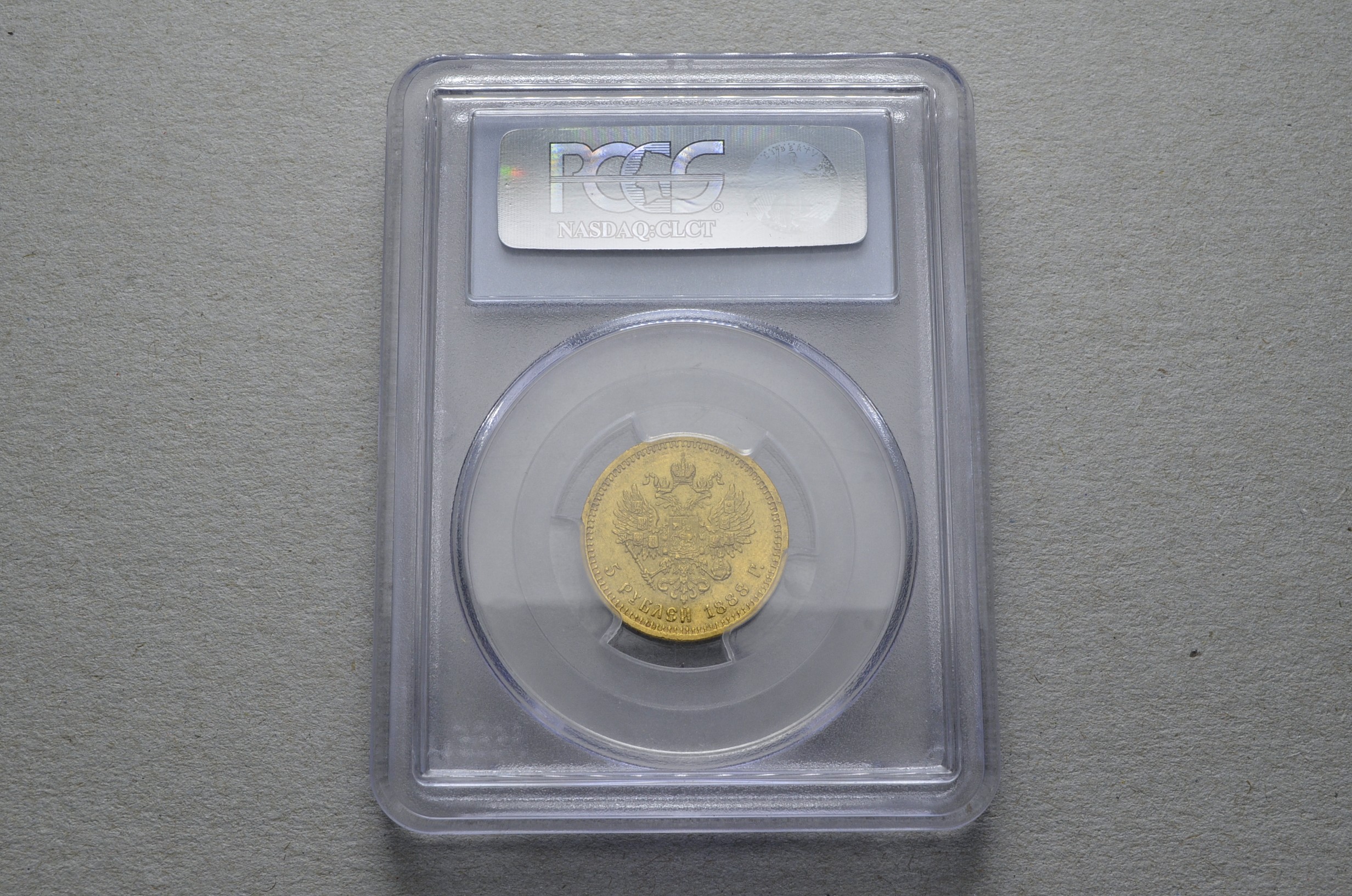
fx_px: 1799
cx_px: 676
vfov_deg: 28.0
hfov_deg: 41.2
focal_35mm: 48
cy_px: 448
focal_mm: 32
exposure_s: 1/250
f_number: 14
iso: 400
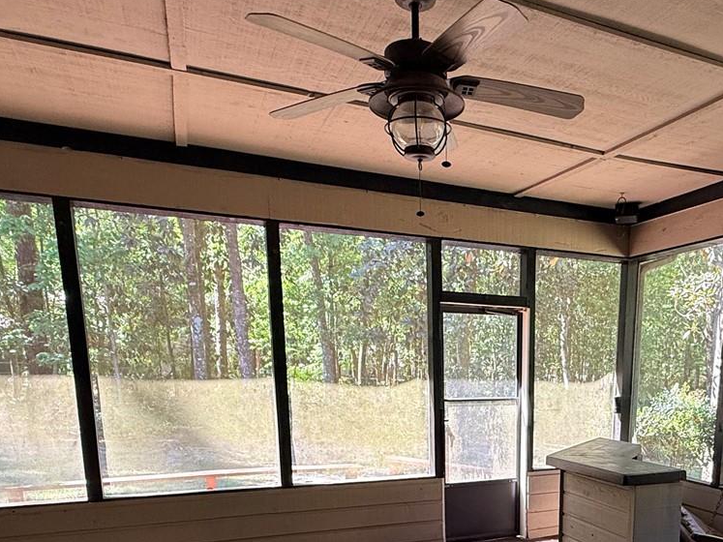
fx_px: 626
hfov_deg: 58.4
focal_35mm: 30
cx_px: 493
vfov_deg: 42.8
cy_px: 490
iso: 100
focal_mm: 2.22
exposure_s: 1/99
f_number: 2.2
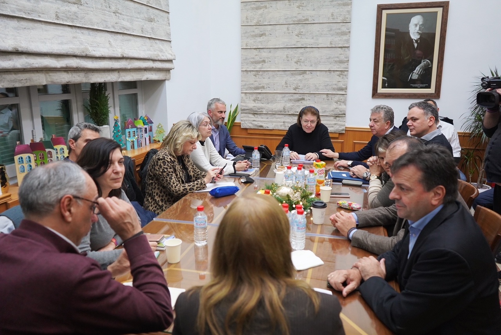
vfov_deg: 46.5
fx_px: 390
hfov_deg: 65.4
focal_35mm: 28
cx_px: 250
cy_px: 168
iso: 2500
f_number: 4
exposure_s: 1/160
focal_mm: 28
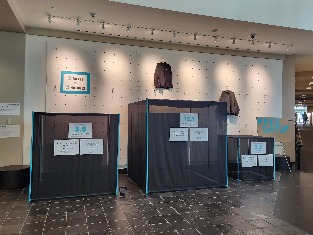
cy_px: 118
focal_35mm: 23
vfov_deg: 58.9
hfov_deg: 73.9
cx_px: 156
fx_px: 208
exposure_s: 1/120
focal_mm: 5.4
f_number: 1.8
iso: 125
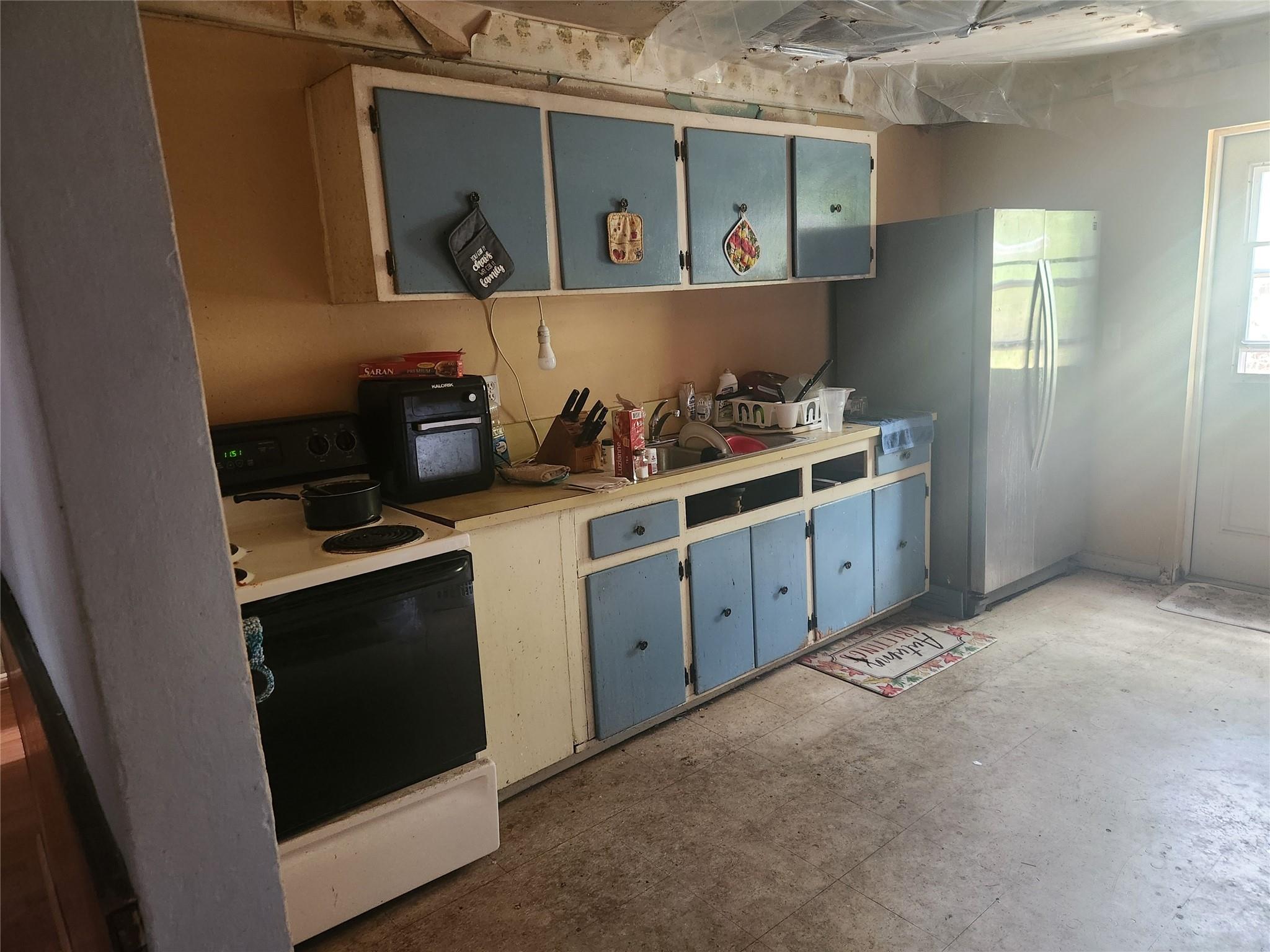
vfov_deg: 58.9
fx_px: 844
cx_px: 635
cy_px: 476
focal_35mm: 23
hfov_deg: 73.9
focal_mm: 5.4
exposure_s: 1/40
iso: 640
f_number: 1.8
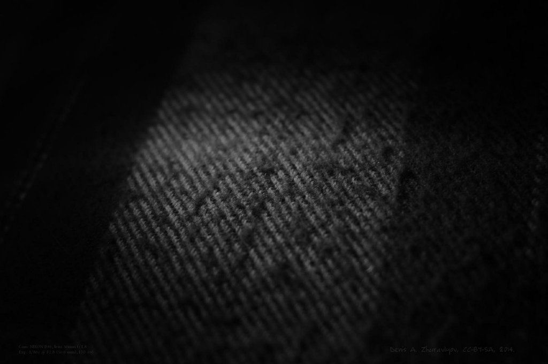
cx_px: 274
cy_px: 182
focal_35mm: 75
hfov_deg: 27.0
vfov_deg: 18.1
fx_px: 1140
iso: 400
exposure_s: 1/80
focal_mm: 50
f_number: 2.8
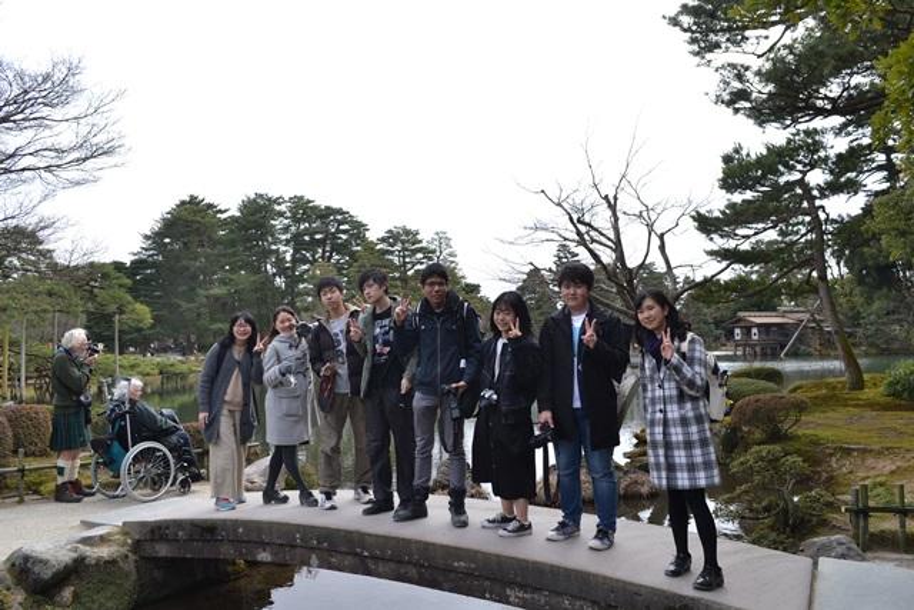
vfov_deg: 48.0
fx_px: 686
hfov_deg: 67.4
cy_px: 305
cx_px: 457
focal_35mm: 27
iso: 100
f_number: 6.3
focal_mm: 18
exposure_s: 1/160
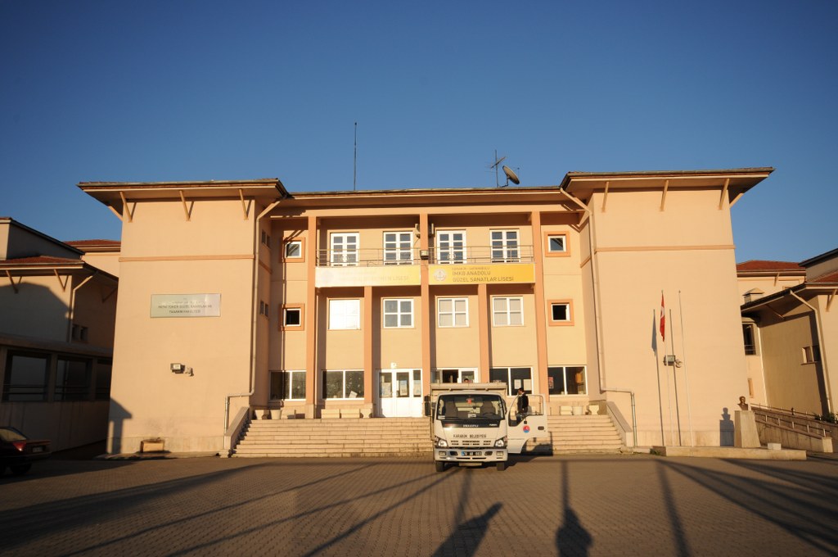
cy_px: 278
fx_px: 697
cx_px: 419
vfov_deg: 43.5
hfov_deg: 62.0
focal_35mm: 30
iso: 200
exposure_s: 1/400
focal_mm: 20
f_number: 10
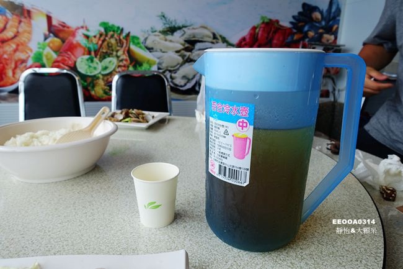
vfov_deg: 53.1
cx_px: 202
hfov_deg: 73.8
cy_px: 134
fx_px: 269
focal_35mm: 24
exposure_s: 1/200
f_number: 4
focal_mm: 8.8
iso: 125
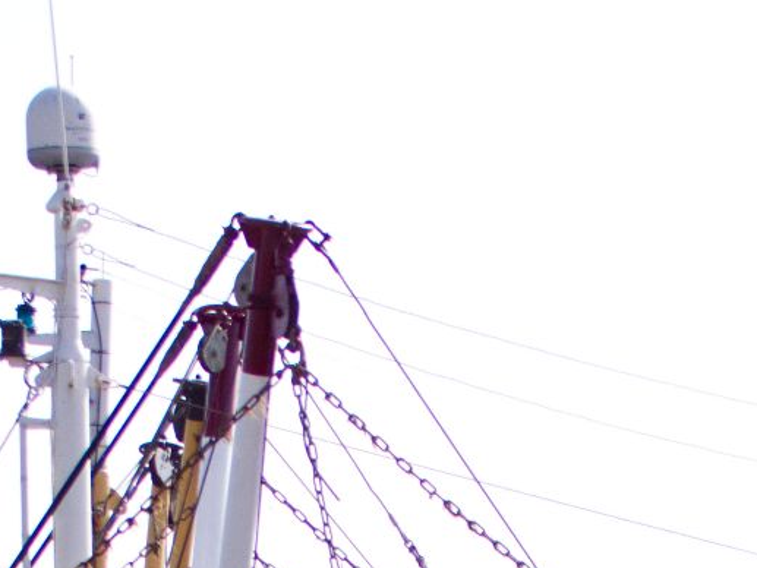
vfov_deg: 6.2
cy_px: 1076
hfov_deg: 8.4
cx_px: 536
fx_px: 5123
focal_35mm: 234
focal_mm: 35
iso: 200
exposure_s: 1/1600
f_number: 5
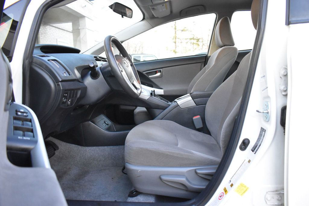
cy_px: 103
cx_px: 154
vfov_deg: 47.9
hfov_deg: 67.4
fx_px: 232
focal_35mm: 27
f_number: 3.5
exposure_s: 1/50
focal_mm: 18
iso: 3200
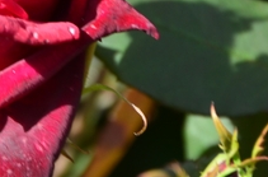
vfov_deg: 1.6
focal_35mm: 855
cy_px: 27
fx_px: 6341
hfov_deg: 2.4
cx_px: -10
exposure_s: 1/250
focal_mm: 200
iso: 280
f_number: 10
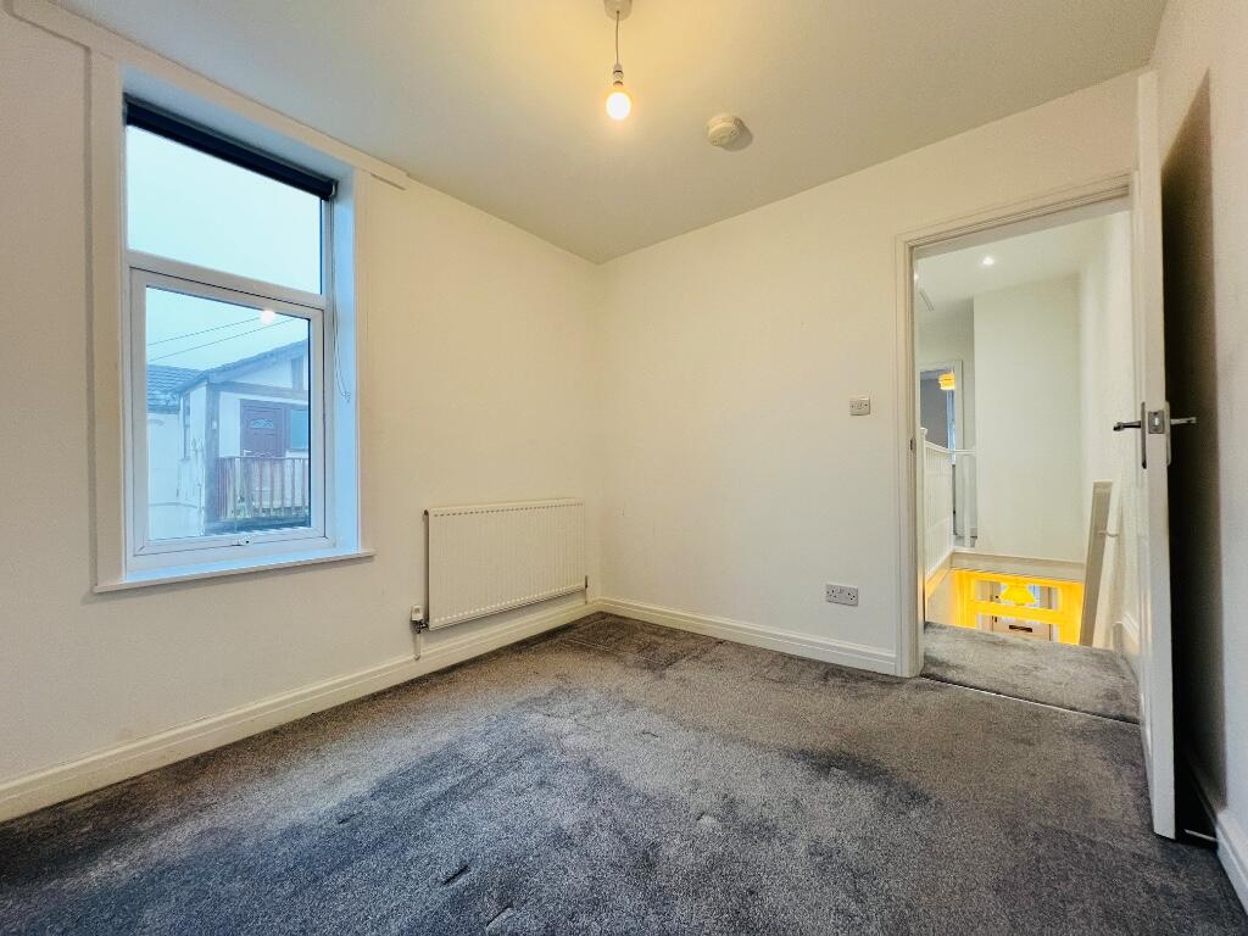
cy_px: 468
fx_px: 469
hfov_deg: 106.2
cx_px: 624
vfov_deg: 89.9
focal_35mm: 13
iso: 250
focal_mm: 1.57
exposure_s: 1/100
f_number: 1.8
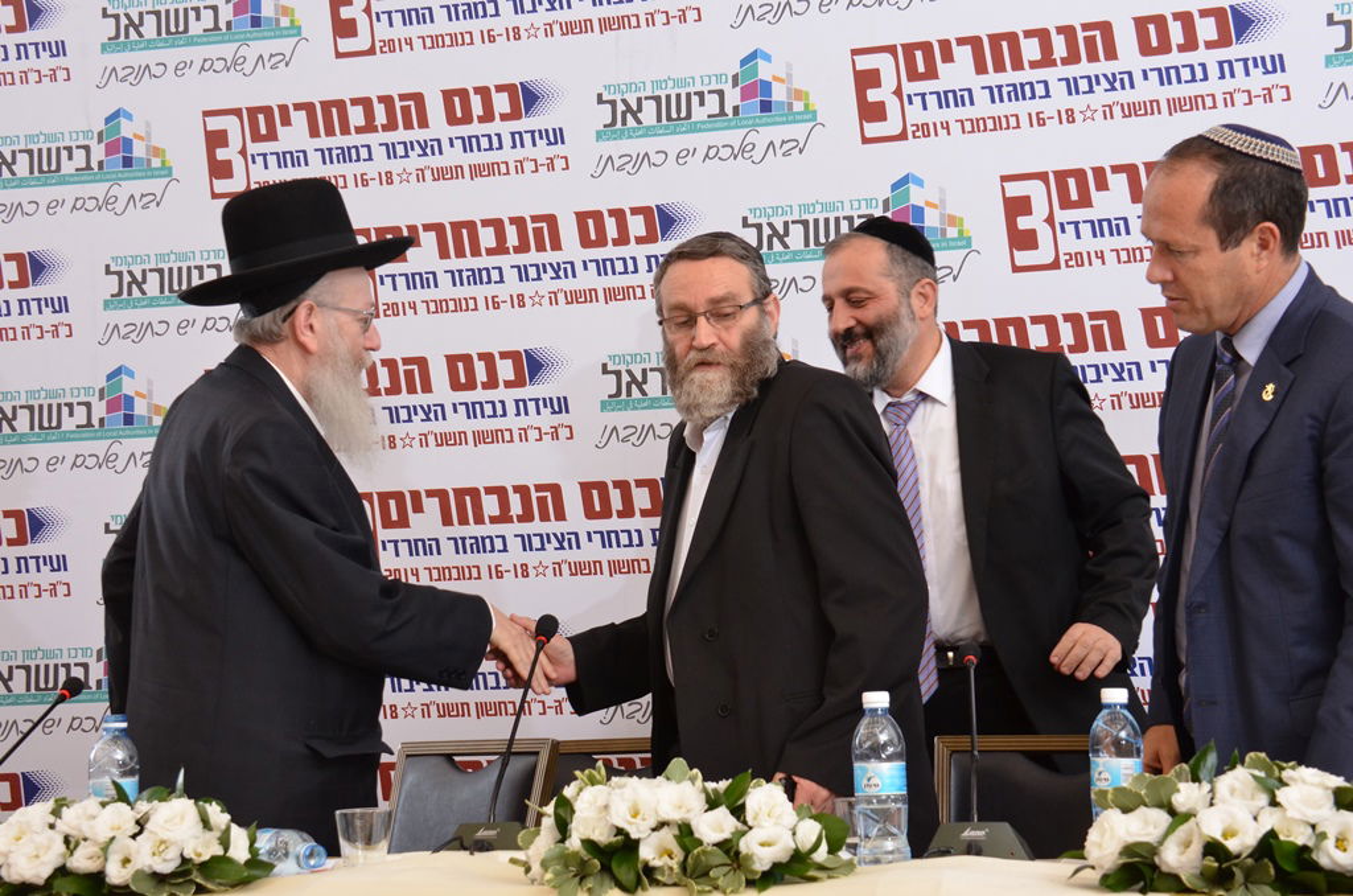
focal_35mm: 66
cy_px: 448
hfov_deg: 30.6
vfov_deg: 20.5
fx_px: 2475
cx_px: 676
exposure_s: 1/160
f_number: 9
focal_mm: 44
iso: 1250
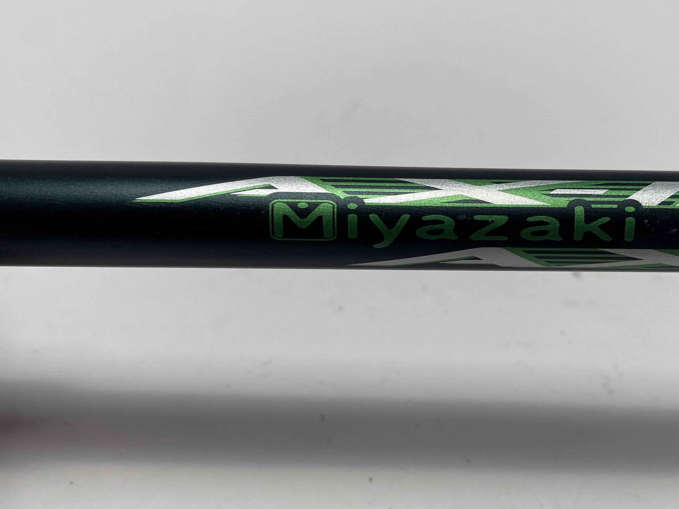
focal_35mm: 36
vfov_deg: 39.5
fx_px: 706
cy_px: 301
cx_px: 448
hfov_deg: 50.5
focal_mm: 4.25
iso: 32
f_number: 1.8
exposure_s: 1/579
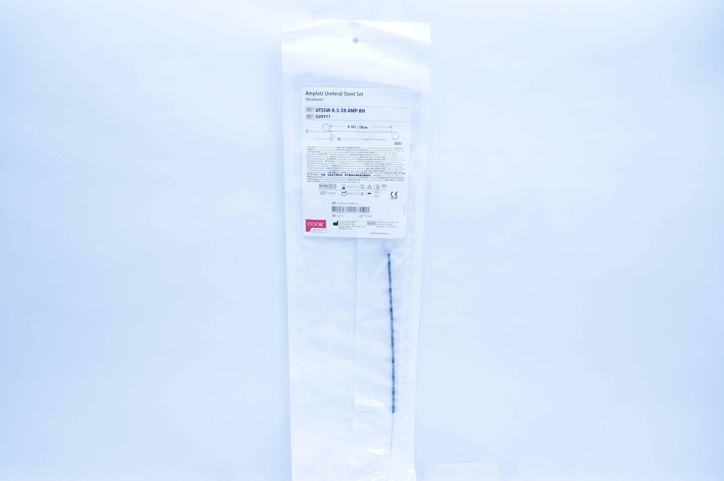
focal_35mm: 27
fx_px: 542
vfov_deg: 47.8
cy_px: 240
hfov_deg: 67.4
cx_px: 362
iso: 800
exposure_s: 1/200
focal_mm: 18
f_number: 4.5
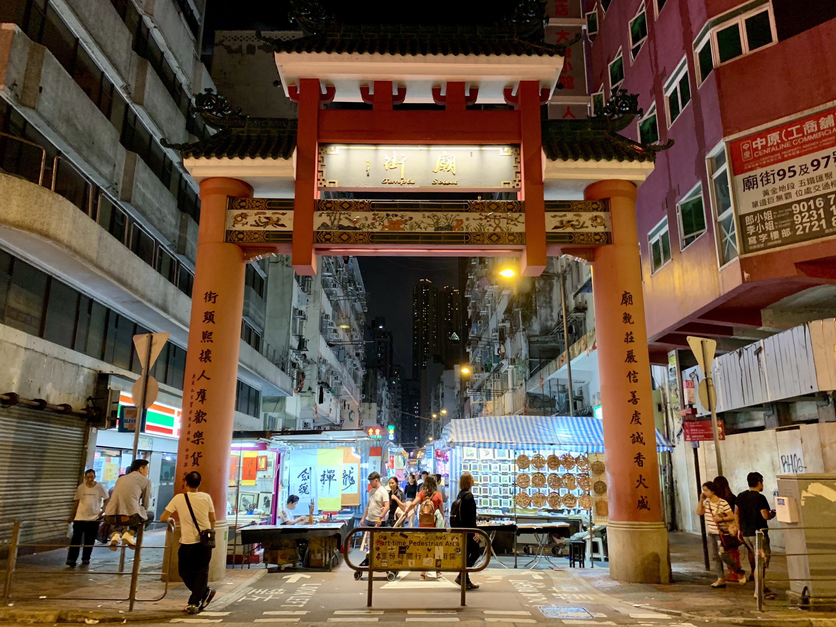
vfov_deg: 51.3
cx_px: 421
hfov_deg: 65.3
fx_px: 652
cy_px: 307
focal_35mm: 27
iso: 250
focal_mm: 4.25
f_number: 1.8
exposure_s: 1/33
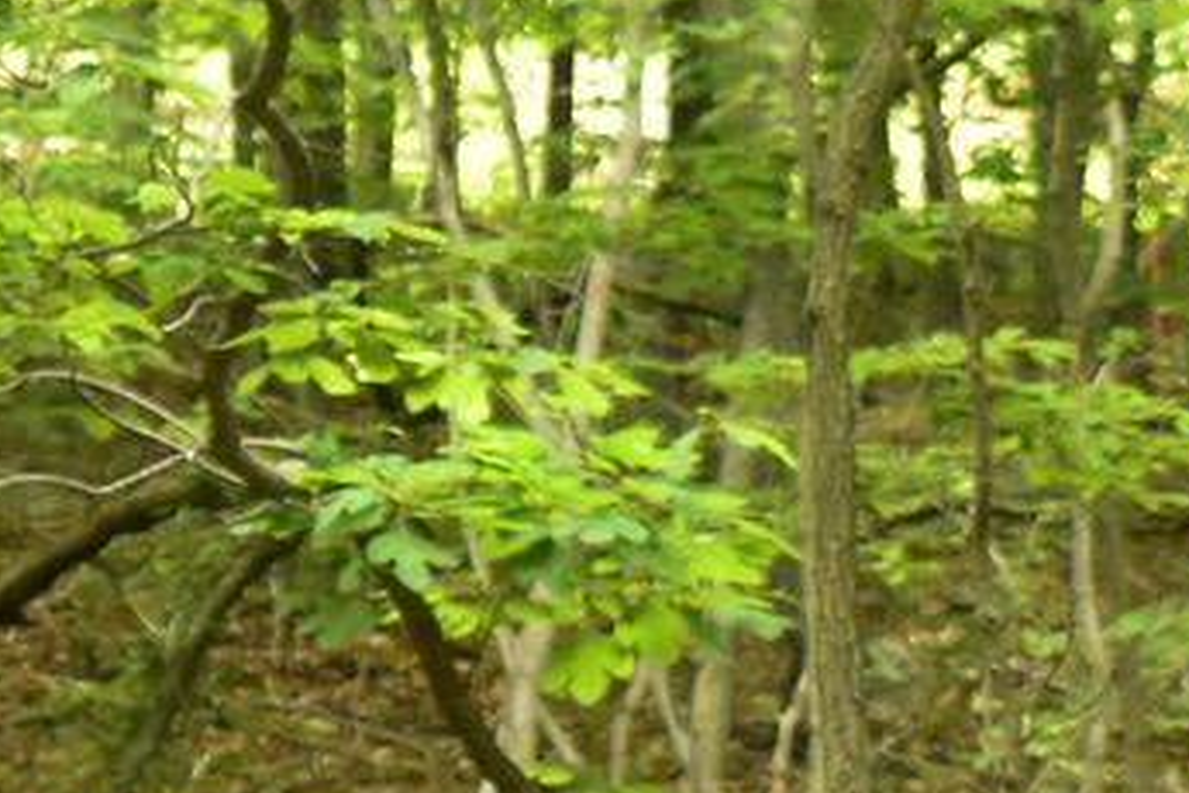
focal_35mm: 356
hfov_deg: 5.7
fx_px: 11757
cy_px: 871
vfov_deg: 3.9
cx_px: -855
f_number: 4.8
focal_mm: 40
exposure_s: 1/125
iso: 2000
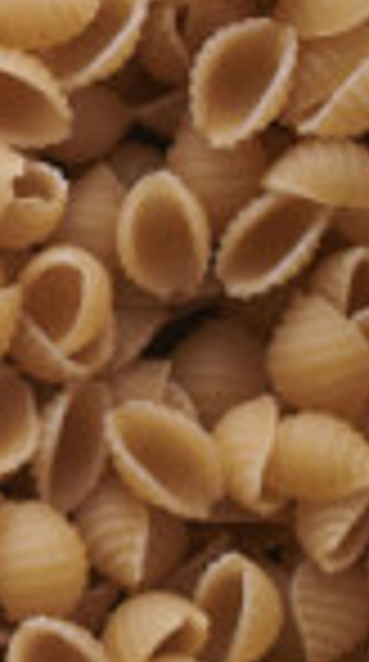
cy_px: 45
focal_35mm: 286
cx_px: -1287
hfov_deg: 3.9
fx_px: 5007
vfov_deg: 7.5
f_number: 8
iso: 160
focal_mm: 50
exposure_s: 1/100
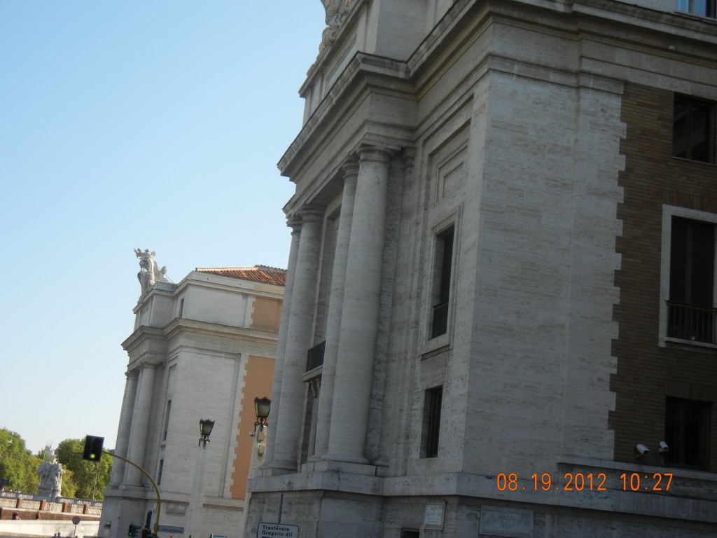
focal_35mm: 52
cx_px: 358
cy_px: 269
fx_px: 1077
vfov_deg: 28.0
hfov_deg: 36.8
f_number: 3.9
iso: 160
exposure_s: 1/603
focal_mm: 9.3
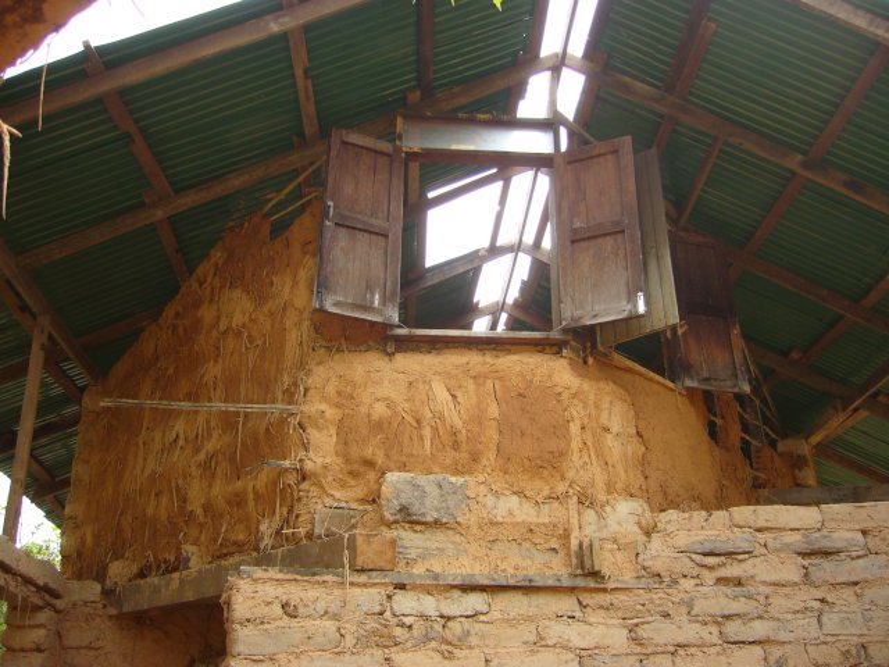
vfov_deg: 40.7
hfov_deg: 52.6
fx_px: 899
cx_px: 444
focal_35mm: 35
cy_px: 334
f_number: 2.8
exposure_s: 1/200
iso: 100
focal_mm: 5.8
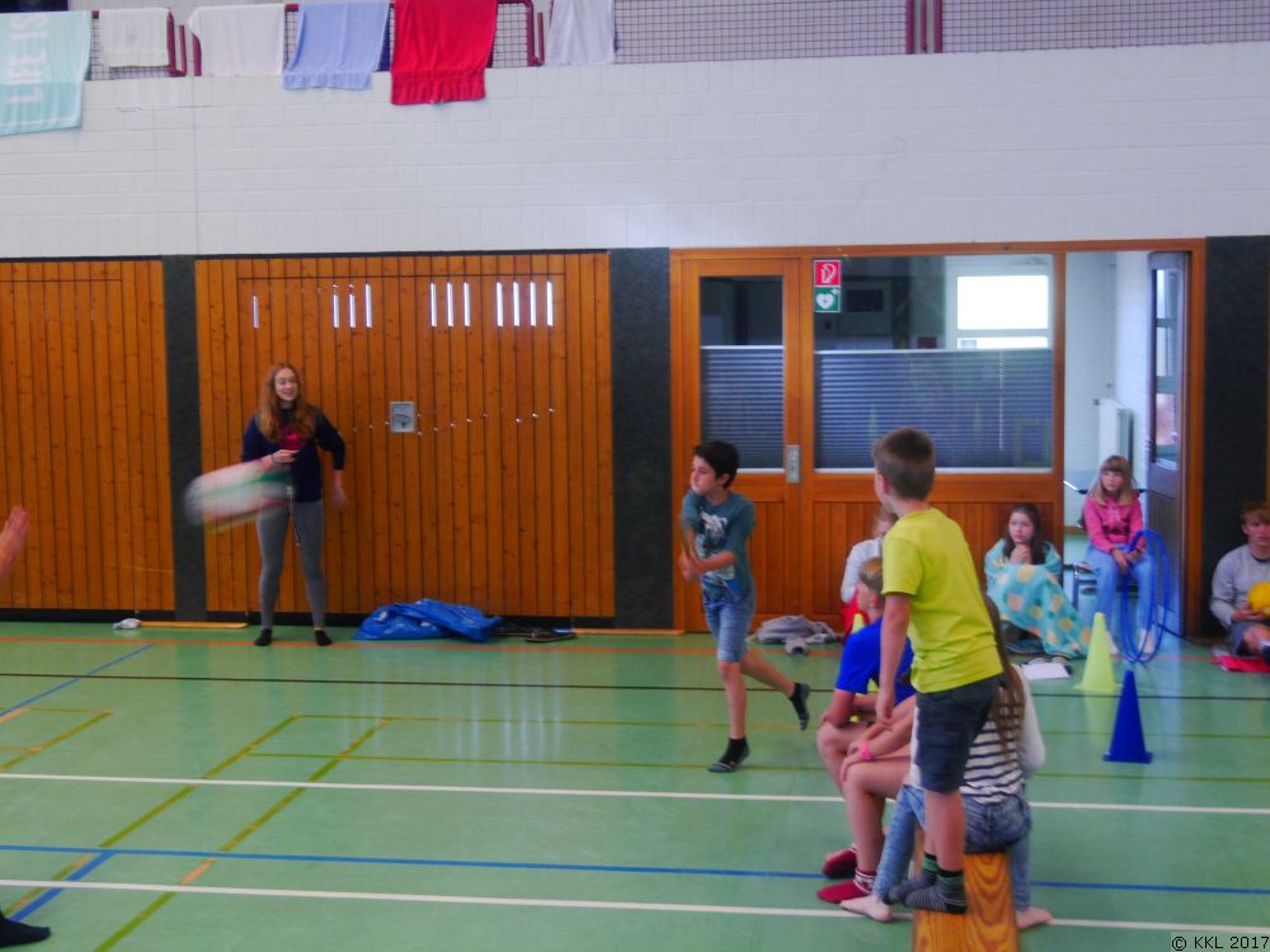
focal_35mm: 52
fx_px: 1908
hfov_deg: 36.8
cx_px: 635
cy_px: 476
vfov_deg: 28.0
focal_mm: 26
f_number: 4.2
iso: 1000
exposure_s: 1/60
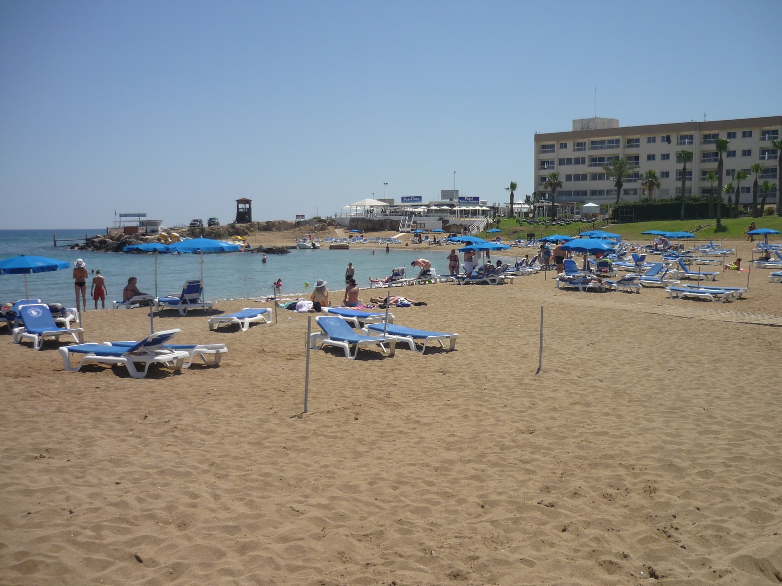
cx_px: 391
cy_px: 293
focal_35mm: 33
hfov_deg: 55.4
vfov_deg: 42.9
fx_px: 745
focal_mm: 5.5
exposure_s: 1/400
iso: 100
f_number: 8
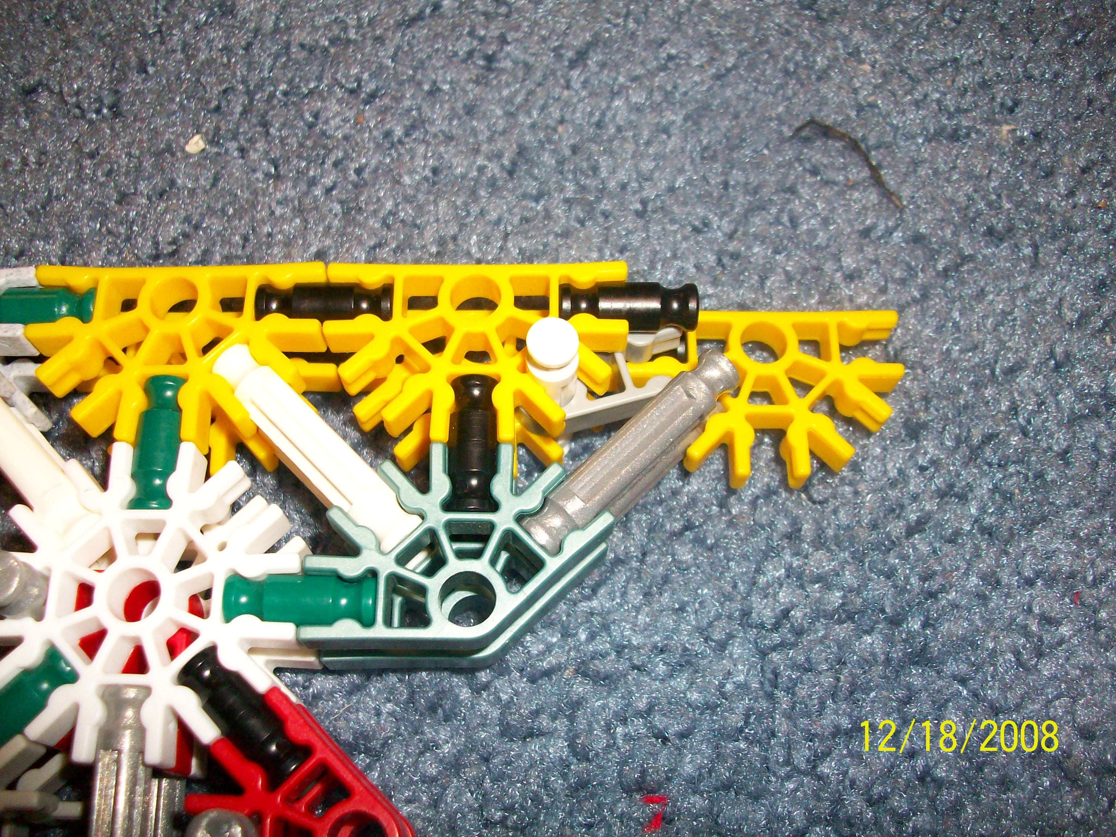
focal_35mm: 34
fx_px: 1096
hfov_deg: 54.0
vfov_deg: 41.8
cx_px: 558
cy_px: 418
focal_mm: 5.7
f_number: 2.8
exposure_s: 1/60
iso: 160
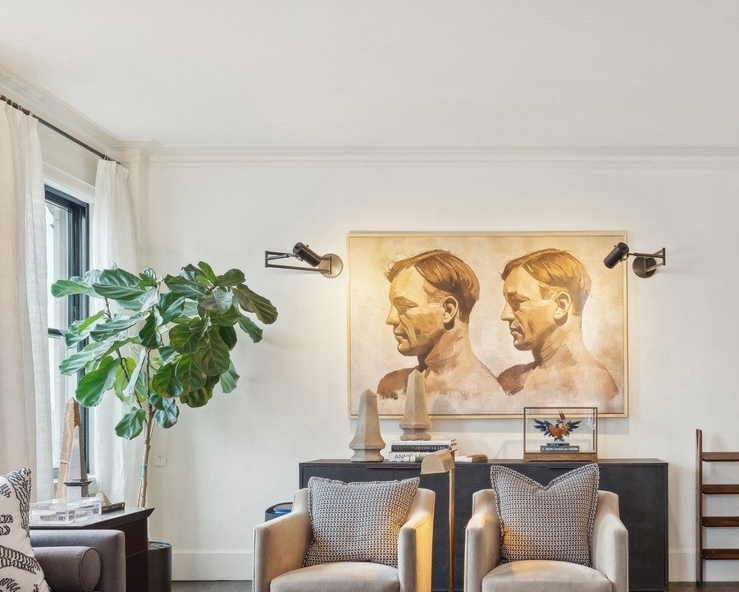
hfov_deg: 44.3
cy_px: 424
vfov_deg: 36.7
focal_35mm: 40
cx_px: 552
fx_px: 875
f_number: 8
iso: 320
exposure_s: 1/8
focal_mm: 16
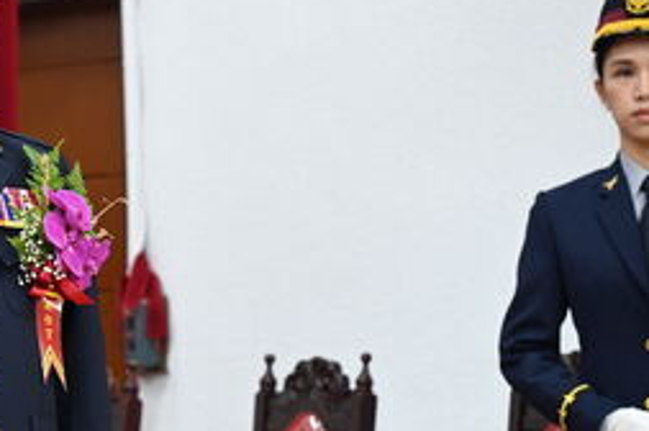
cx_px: -28
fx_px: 5131
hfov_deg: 7.2
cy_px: 334
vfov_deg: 4.8
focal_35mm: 285
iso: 1000
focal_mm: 120
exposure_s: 1/80
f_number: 4
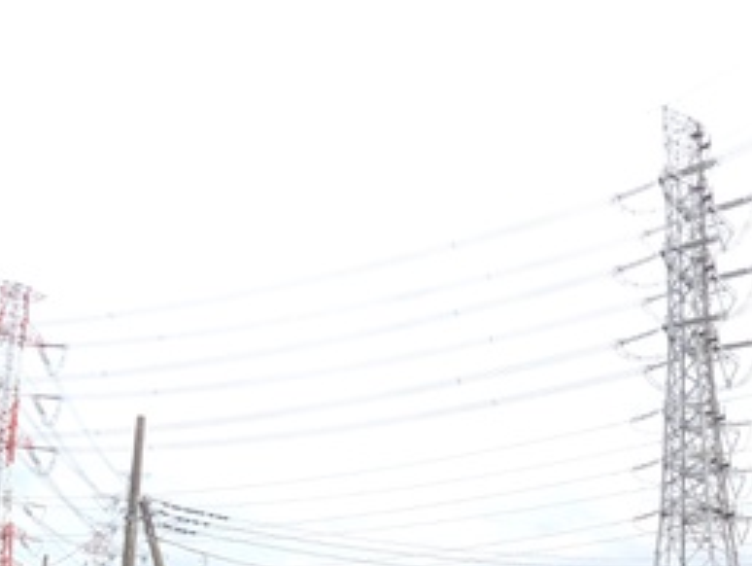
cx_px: 595
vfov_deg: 34.9
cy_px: 540
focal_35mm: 38
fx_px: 826
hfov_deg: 46.5
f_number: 2.2
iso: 65
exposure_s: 1/1437
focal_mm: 1.83
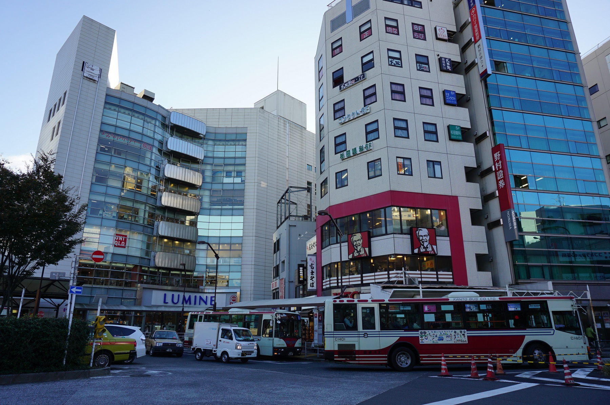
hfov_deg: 73.8
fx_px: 406
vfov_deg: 53.0
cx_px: 305
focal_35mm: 24
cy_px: 202
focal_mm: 16
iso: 100
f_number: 8
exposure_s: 1/100
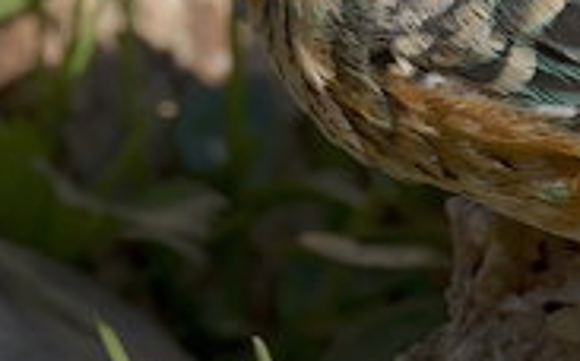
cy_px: 155
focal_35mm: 3345
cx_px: 314
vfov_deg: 0.4
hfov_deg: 0.6
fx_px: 52825
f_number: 9
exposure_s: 1/2000
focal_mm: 500
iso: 560
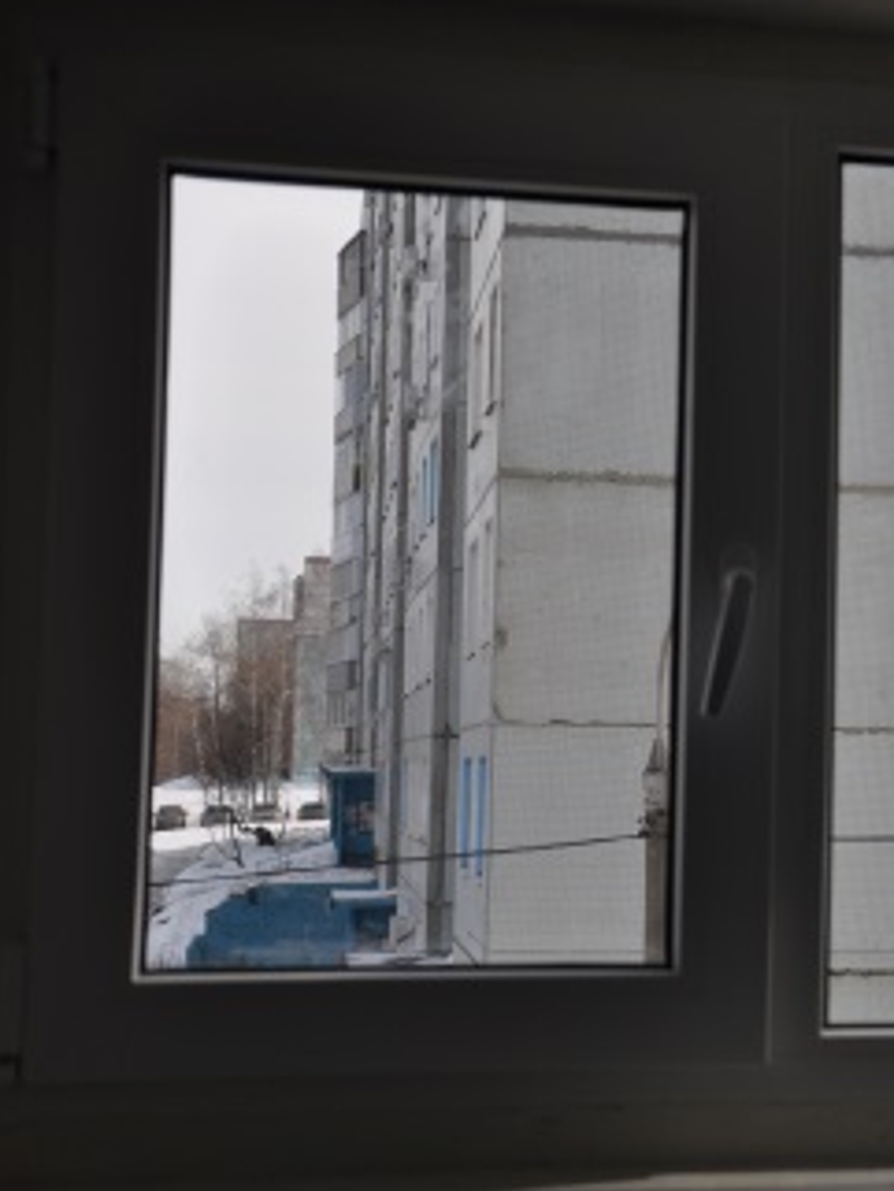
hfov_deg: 16.2
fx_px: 3028
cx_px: 1046
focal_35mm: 88
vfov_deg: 22.2
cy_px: 599
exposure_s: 1/1600
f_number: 4.2
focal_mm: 34
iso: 200
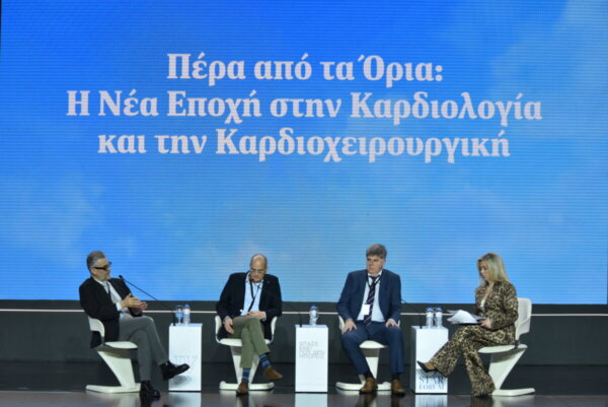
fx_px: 1690
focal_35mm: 100
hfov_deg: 20.4
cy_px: 204
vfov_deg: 13.7
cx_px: 304
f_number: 5.6
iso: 4000
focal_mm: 100
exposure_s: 1/800
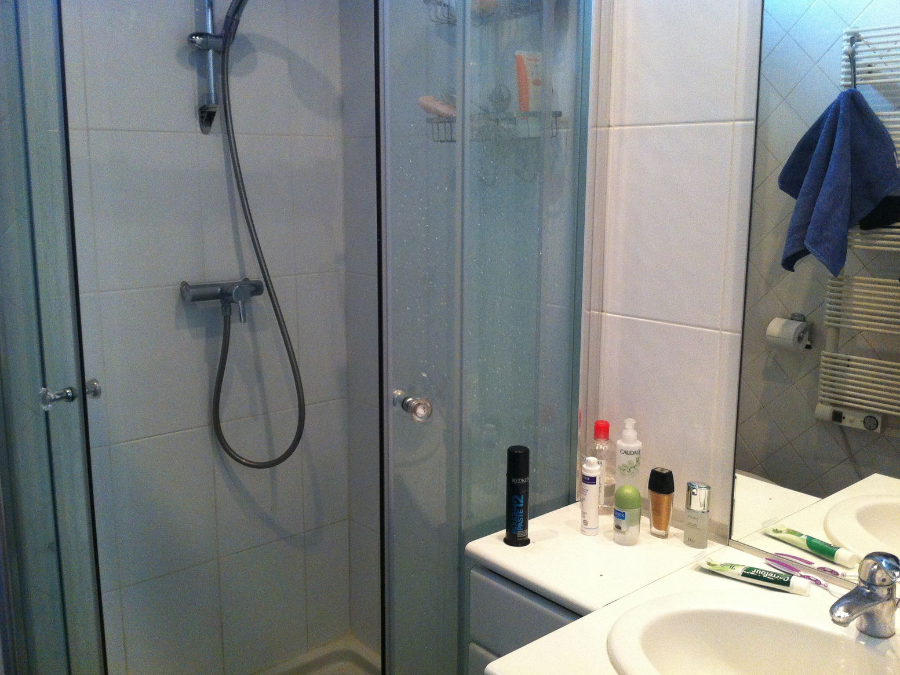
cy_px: 332
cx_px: 441
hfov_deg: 51.3
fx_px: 936
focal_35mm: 36
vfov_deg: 39.7
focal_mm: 3.85
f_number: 2.8
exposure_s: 1/17
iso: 200
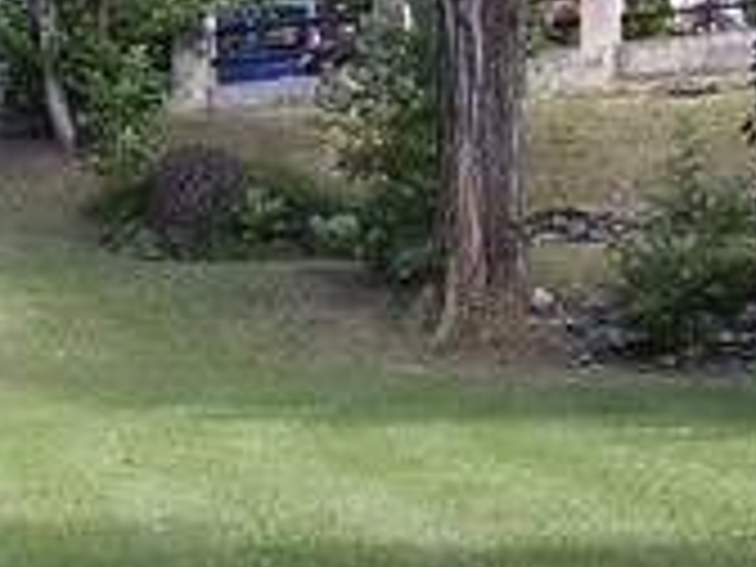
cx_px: -45
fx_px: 3123
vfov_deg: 10.4
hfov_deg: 13.6
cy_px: 230
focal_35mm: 143
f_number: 2.9
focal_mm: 5.8
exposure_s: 1/148
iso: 71
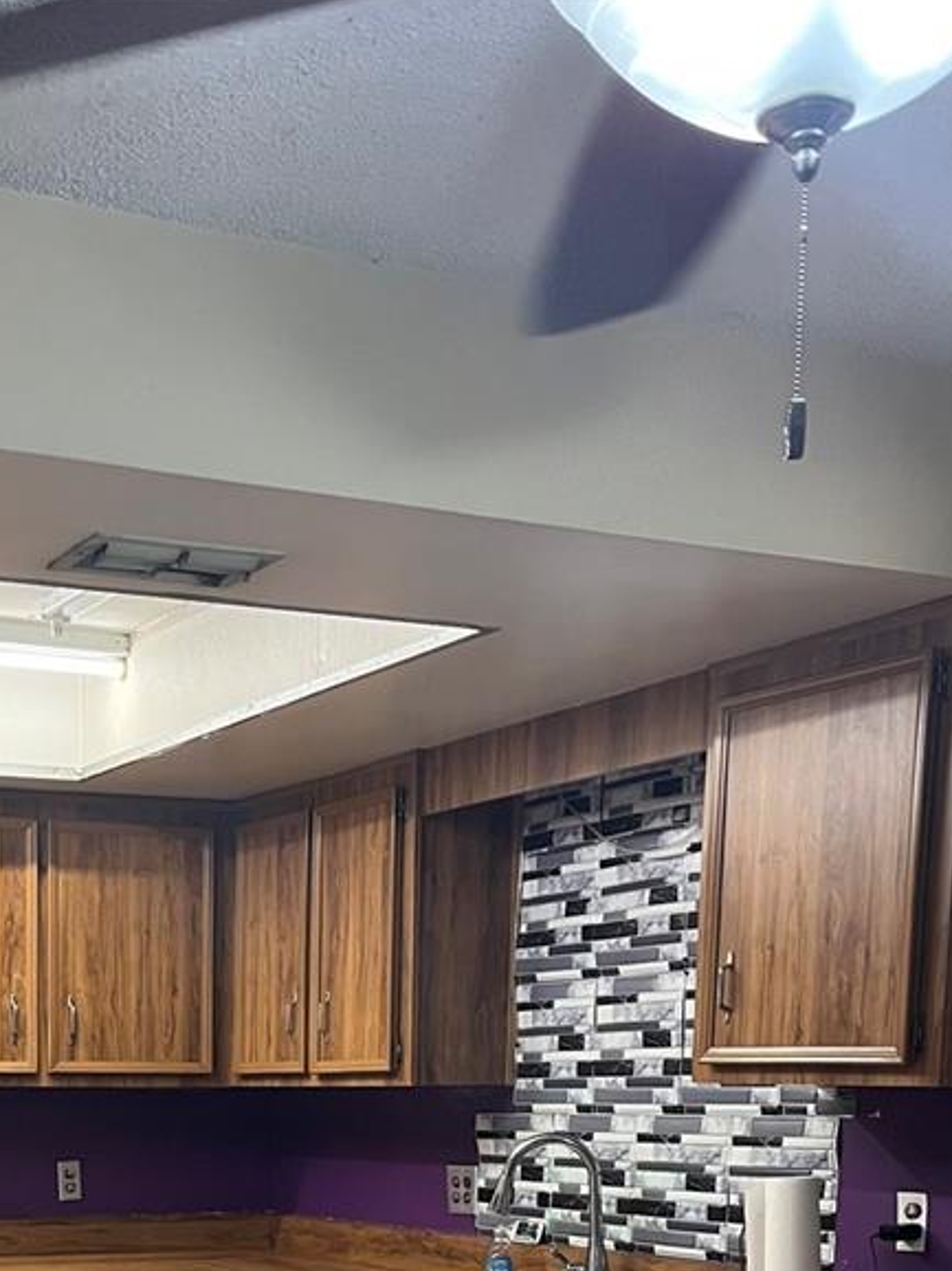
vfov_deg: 32.4
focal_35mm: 54
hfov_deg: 26.1
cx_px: 92
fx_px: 1982
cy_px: 1308
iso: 125
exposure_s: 1/60
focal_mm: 5.1
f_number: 1.6
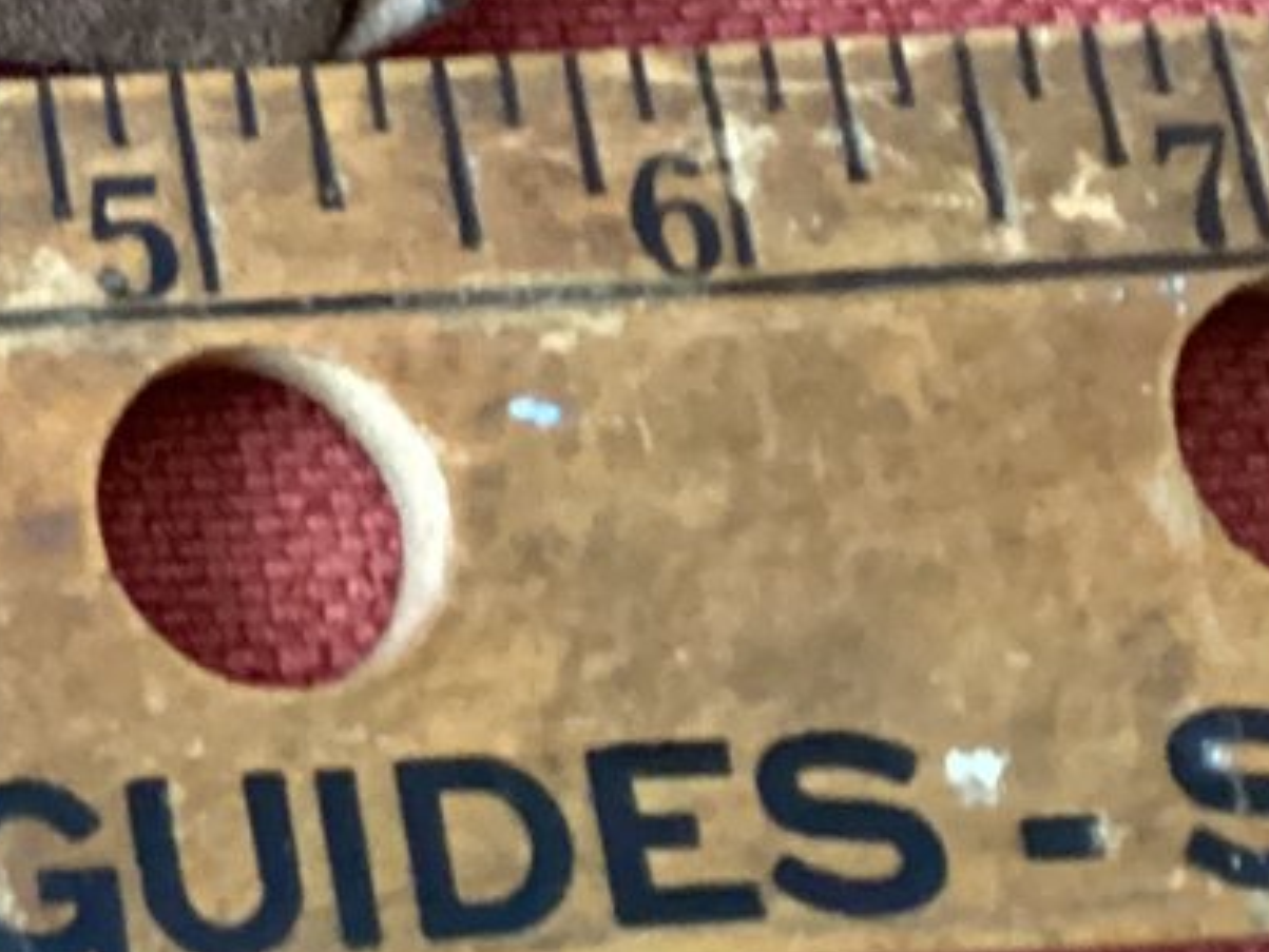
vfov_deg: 12.2
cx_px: -995
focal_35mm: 117
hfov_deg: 14.8
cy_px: -372
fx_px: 4290
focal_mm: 3.3
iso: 500
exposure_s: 1/30
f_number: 2.4
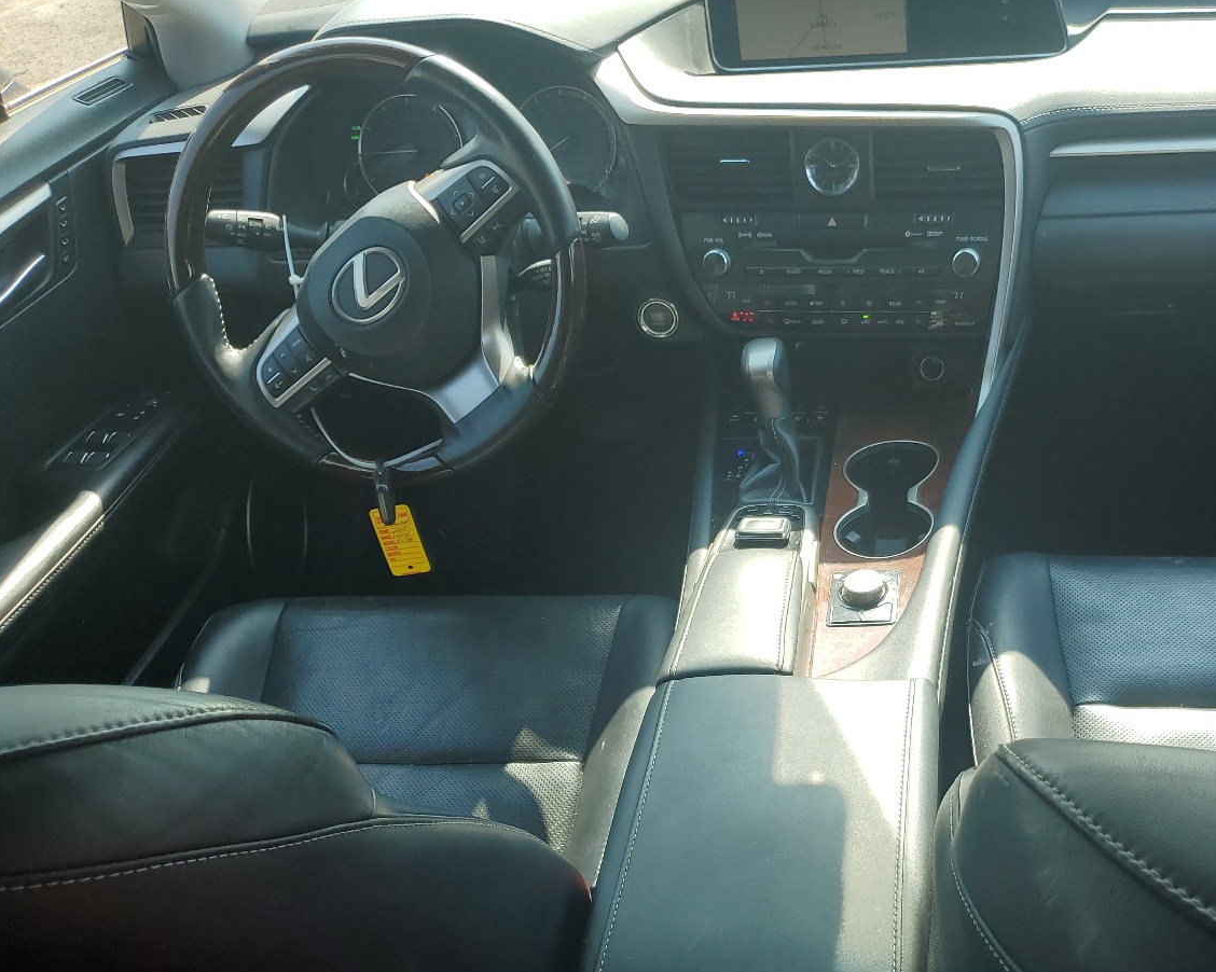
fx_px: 1295
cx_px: 826
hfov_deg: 49.3
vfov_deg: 40.7
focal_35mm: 36
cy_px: 643
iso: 50
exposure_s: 1/323
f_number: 1.5
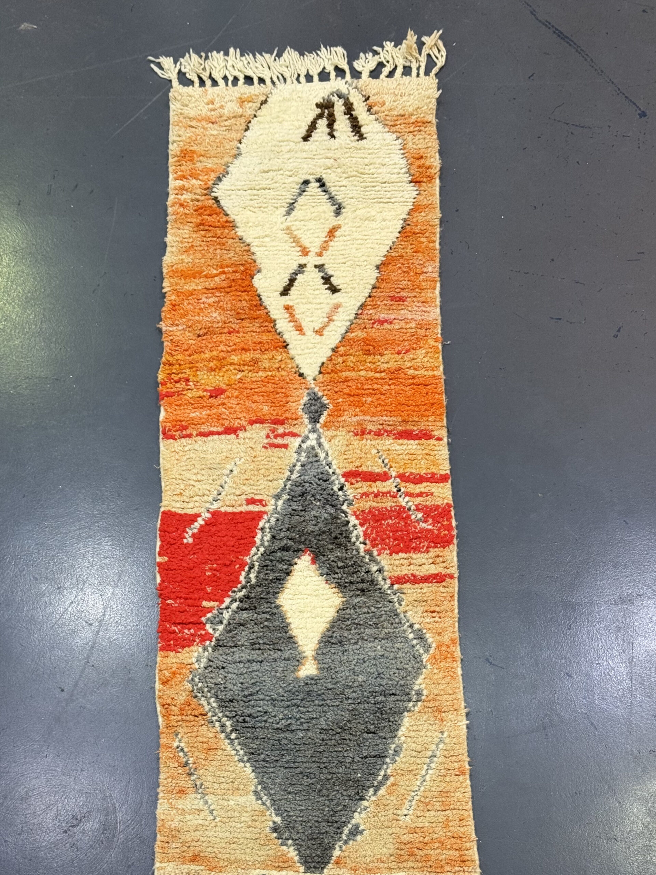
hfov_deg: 30.3
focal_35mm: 48
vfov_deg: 39.7
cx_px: 328
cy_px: 438
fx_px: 1213
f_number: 1.78
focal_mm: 6.76
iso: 125
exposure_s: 1/50
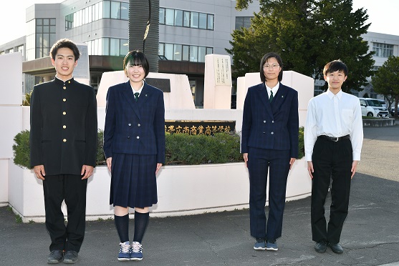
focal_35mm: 45
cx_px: 200
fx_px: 499
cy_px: 133
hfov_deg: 43.6
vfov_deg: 29.9
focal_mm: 30
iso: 200
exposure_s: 1/250
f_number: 6.7
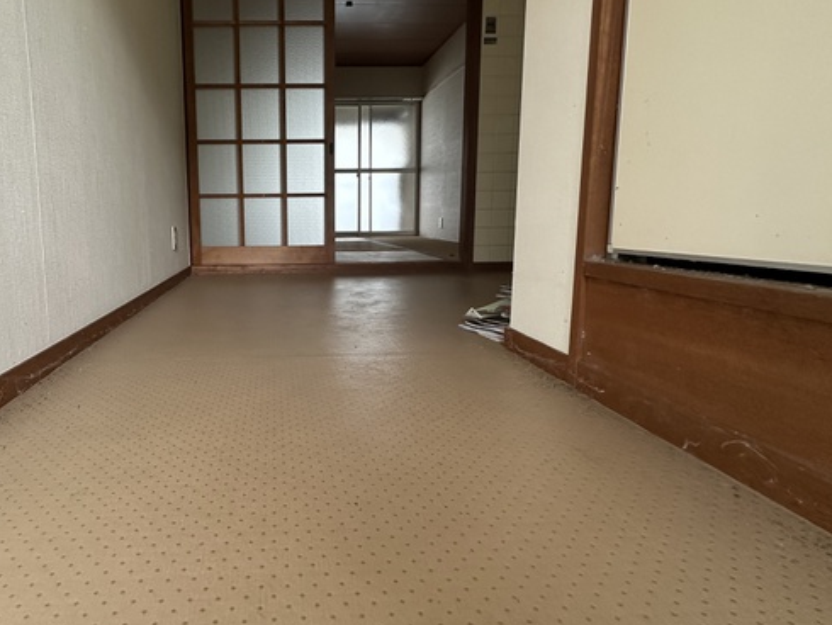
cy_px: 278
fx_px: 481
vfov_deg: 65.8
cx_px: 290
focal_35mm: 20
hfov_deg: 79.5
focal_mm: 2.22
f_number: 2.2
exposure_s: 1/99
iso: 320
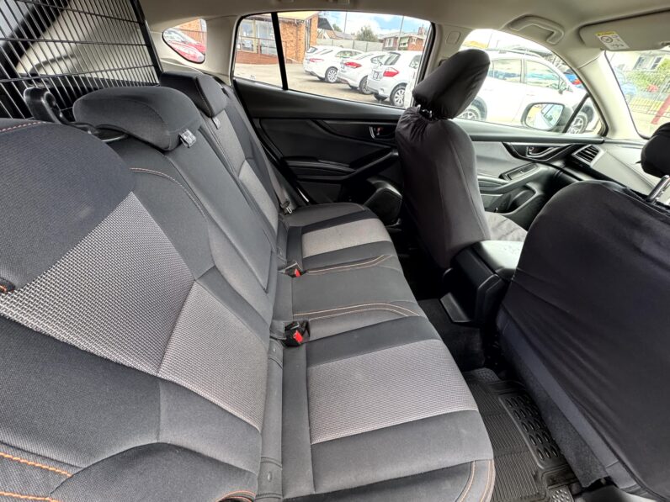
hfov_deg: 102.1
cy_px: 251
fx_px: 271
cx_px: 335
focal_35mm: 14
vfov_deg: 85.7
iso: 320
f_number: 2.2
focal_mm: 2.22
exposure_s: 1/99
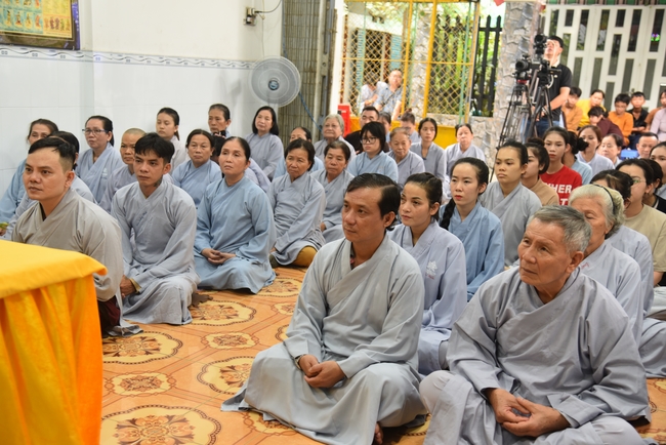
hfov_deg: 42.7
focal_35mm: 46
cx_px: 333
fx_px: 851
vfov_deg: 29.3
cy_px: 222
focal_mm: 46
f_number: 4
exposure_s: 1/60
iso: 720
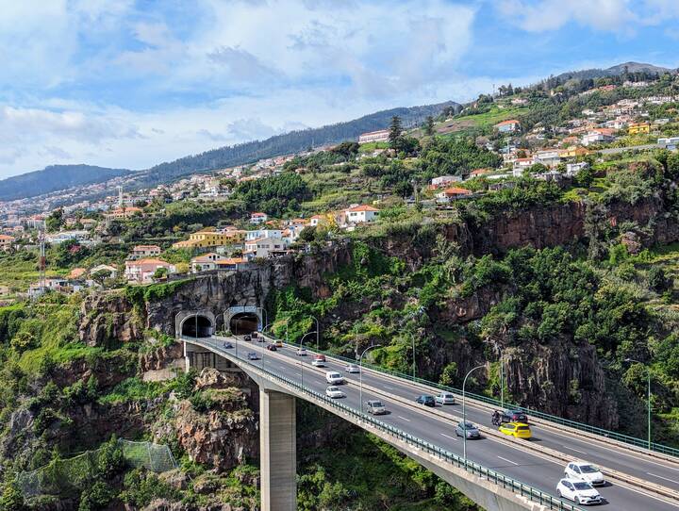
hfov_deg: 39.6
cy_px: 256
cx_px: 340
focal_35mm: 48
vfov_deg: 30.3
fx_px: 943
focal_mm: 6.81
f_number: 1.85
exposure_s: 1/1852
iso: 45
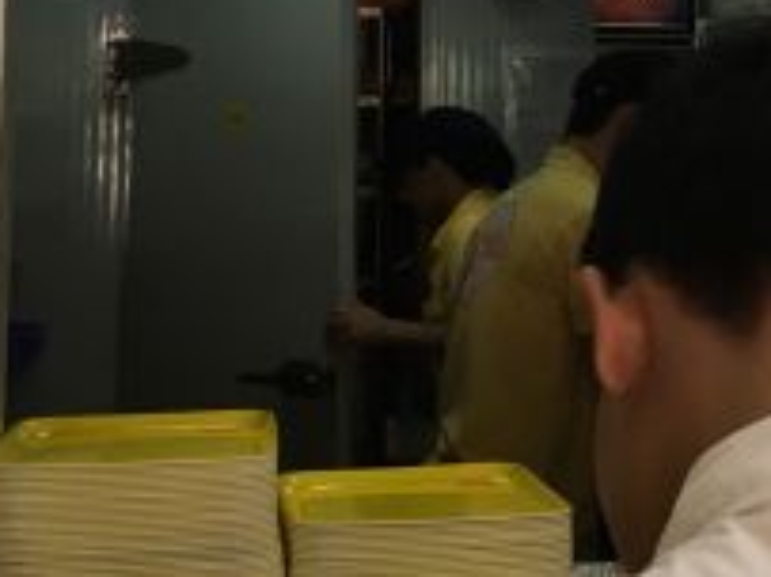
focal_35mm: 100
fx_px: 2226
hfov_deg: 19.4
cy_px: -241
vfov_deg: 14.0
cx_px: 623
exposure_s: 1/33
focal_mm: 4.15
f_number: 2.2
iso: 25
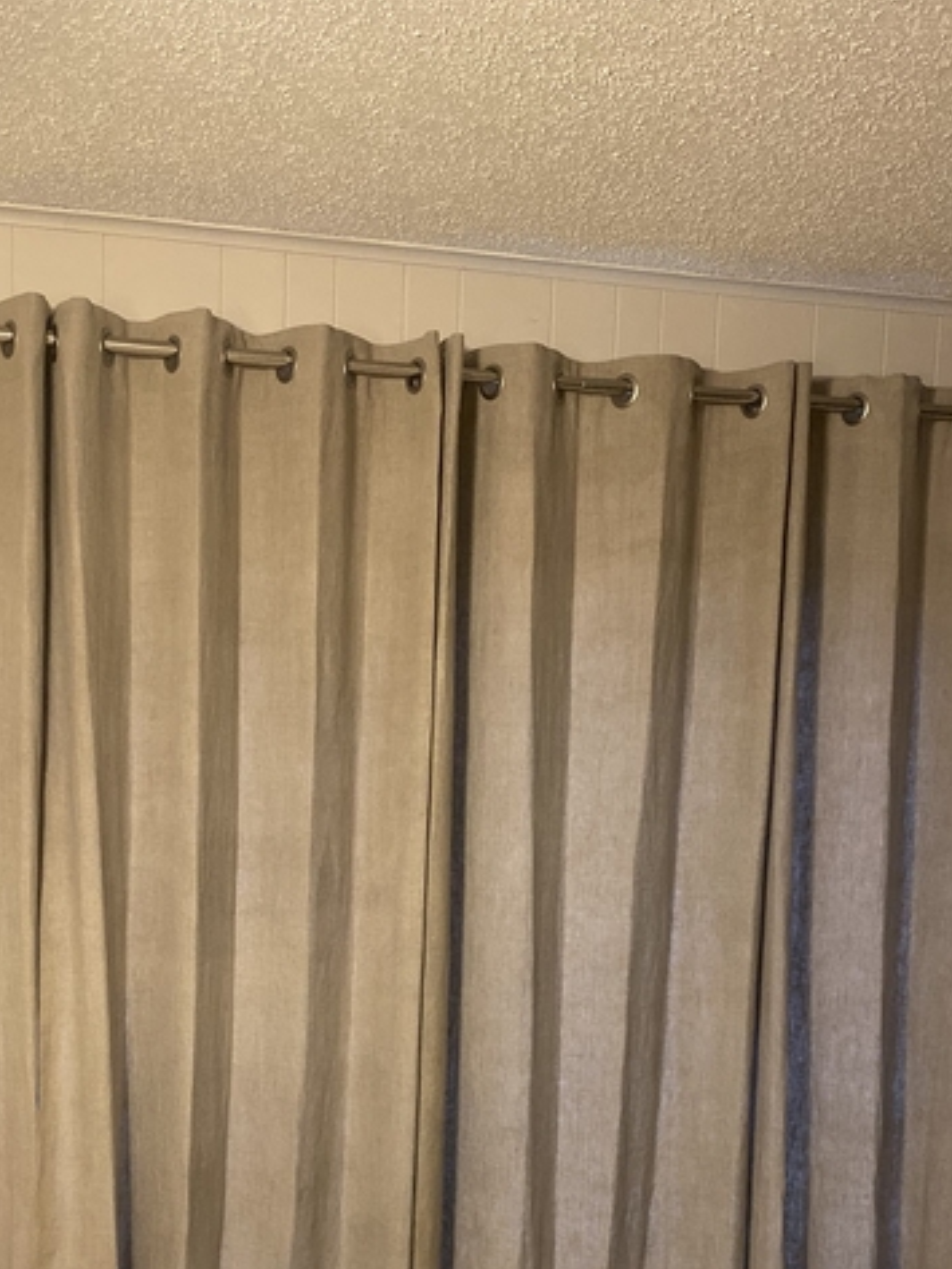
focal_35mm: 44
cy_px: 969
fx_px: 1613
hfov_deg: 32.8
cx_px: 400
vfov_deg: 41.5
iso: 320
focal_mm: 4.25
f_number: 1.8
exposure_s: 1/40
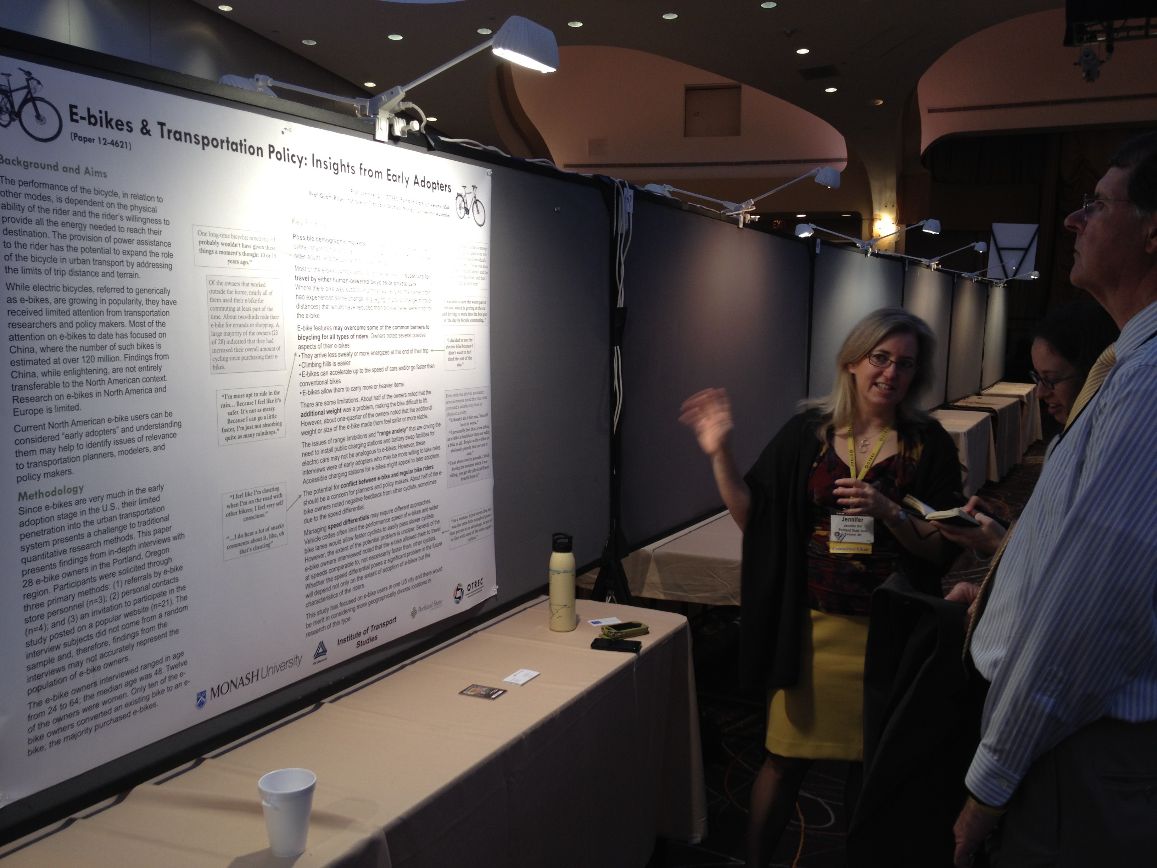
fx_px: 1170
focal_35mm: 35
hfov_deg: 52.6
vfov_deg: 40.7
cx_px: 578
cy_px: 434
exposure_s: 1/20
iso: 64
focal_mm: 4.28
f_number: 2.4
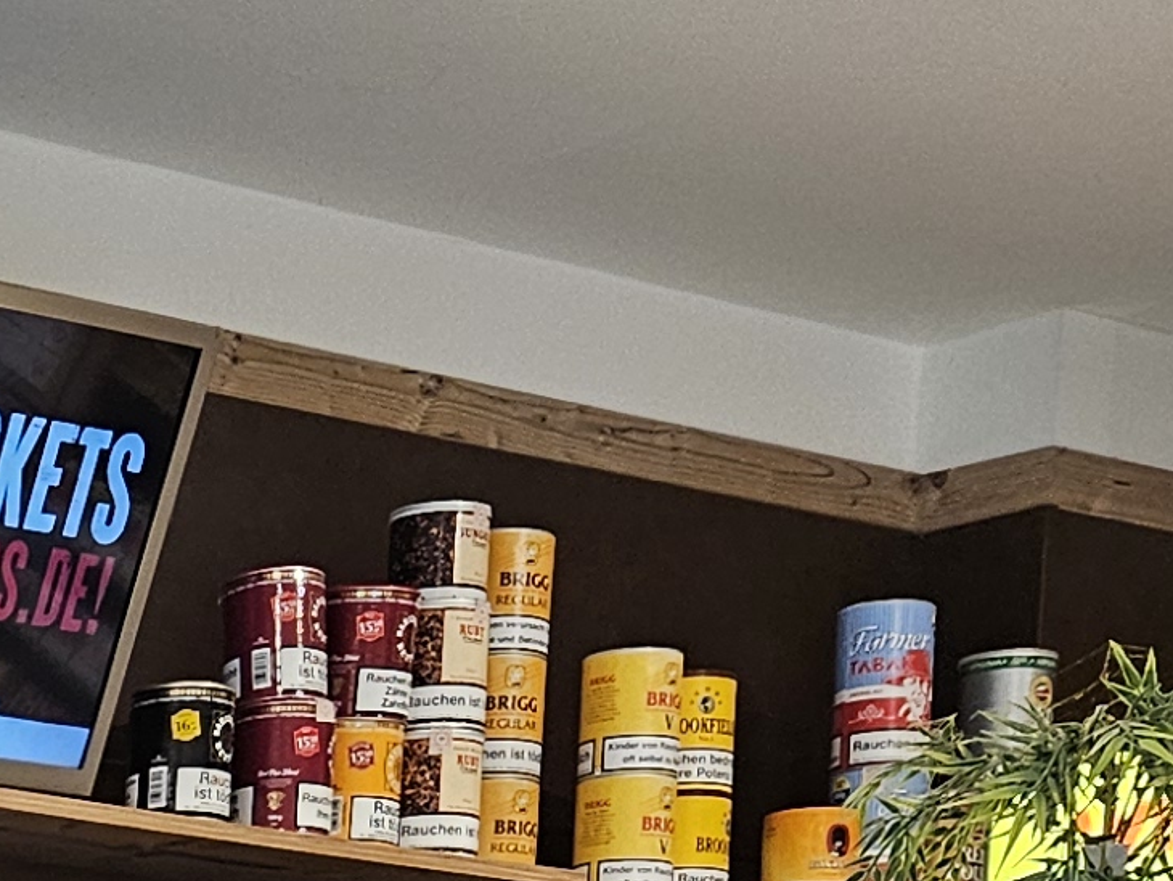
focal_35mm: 126
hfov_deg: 13.8
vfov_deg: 10.5
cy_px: 1921
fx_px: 4271
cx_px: -996
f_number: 1.8
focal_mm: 5.4
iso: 125
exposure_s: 1/100
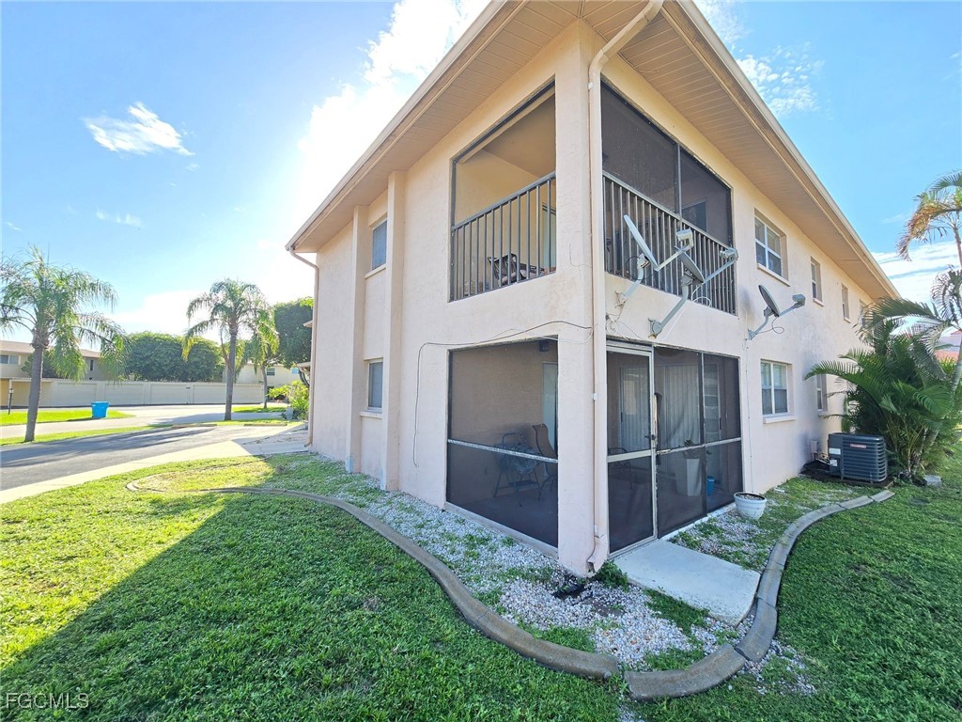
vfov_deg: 89.9
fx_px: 361
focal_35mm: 13
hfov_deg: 106.2
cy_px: 361
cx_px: 481
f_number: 2.2
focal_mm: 2.2
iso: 50
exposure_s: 1/314
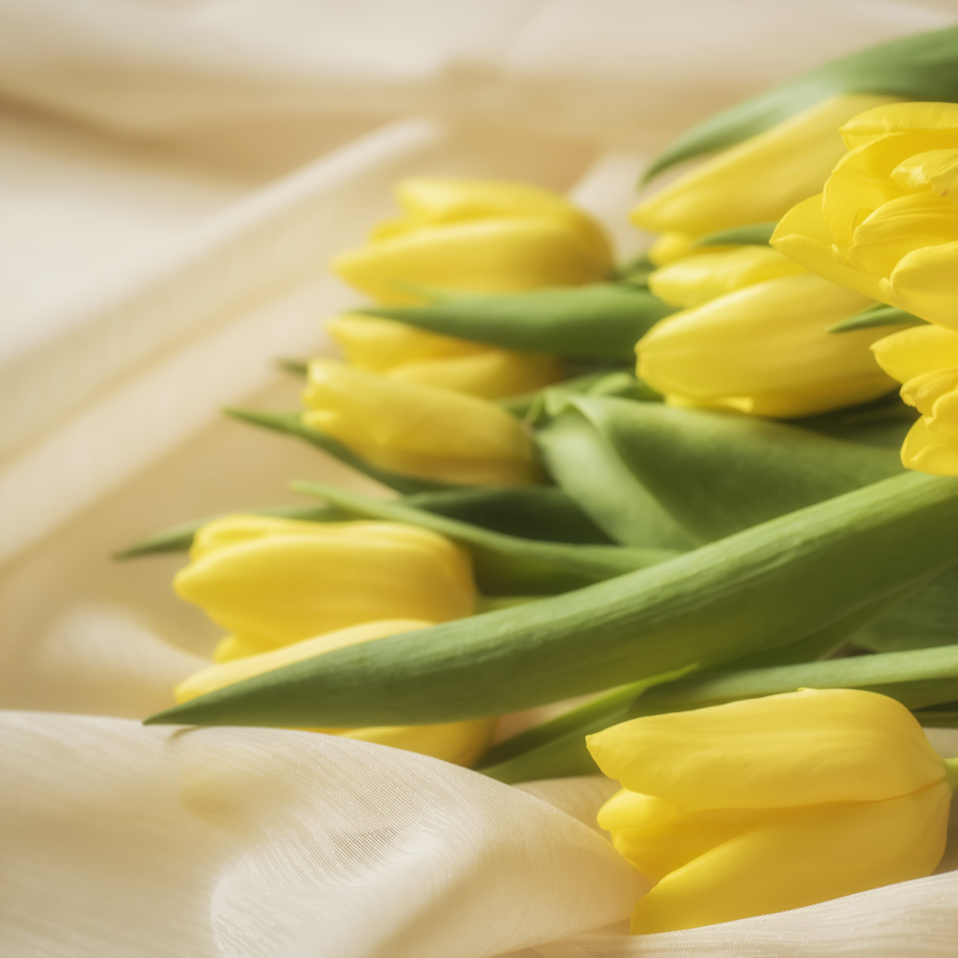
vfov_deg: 15.2
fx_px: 3601
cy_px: 479
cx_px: 719
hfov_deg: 15.1
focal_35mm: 115
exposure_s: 1/60
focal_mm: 90
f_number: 8
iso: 800
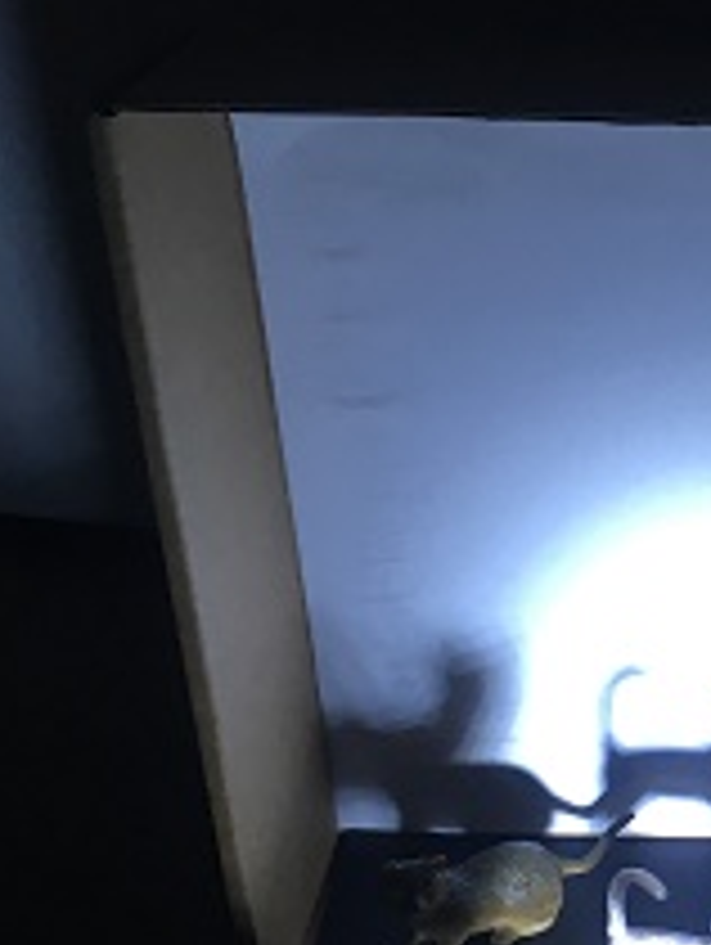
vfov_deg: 27.4
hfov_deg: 19.2
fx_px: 1886
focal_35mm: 69
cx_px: 999
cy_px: 799
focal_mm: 4.15
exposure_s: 1/33
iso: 80
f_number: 2.2
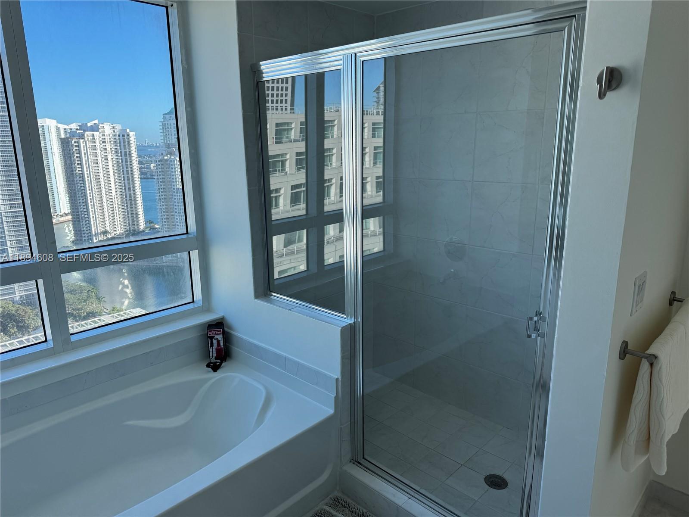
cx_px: 344
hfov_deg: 71.6
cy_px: 258
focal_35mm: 24
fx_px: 478
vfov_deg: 56.8
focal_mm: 6.76
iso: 80
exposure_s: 1/707
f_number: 1.78
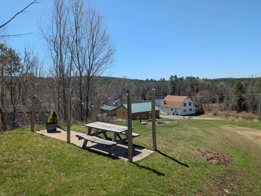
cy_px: 98
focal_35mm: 24
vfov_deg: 56.8
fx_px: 181
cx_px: 130
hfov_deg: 71.6
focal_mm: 6.9
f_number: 1.68
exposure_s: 1/1337
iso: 20
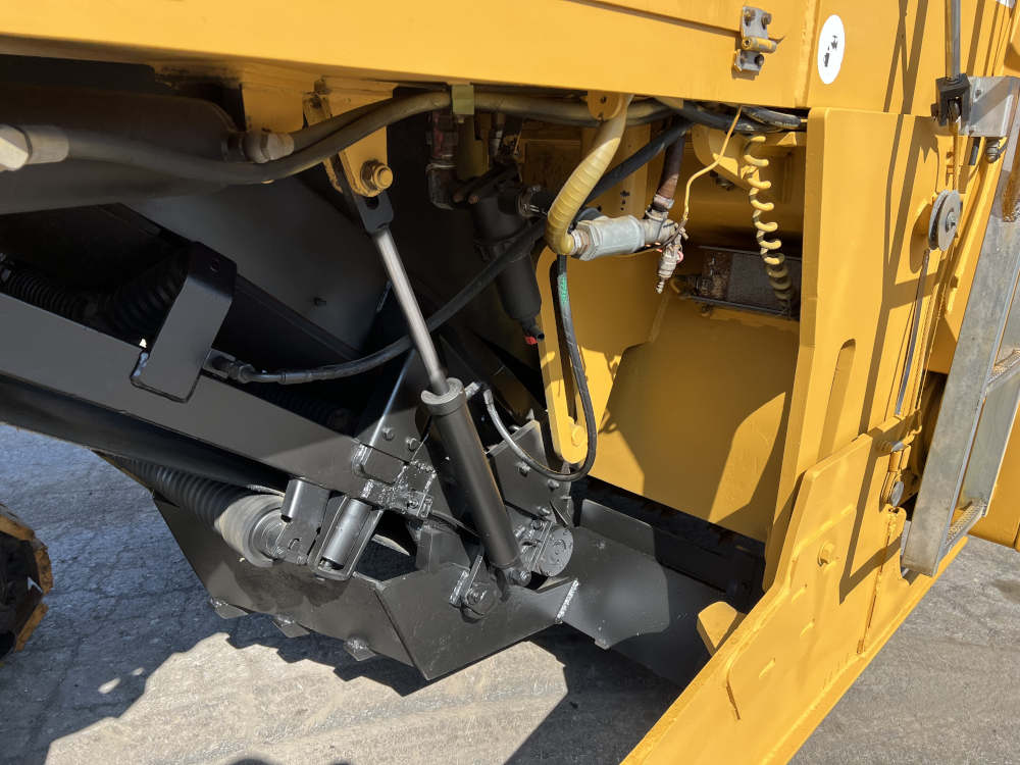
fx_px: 766
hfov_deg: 67.3
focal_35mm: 26
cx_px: 510
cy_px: 382
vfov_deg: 53.1
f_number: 1.5
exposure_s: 1/1575
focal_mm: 5.7
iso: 50
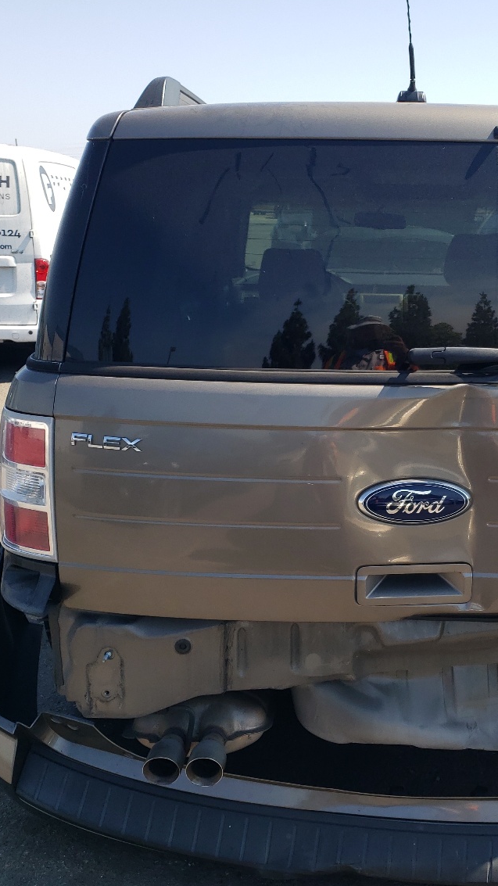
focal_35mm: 40
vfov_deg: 50.5
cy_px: 461
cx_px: 390
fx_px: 939
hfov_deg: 29.1
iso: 50
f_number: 1.5
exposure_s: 1/1667
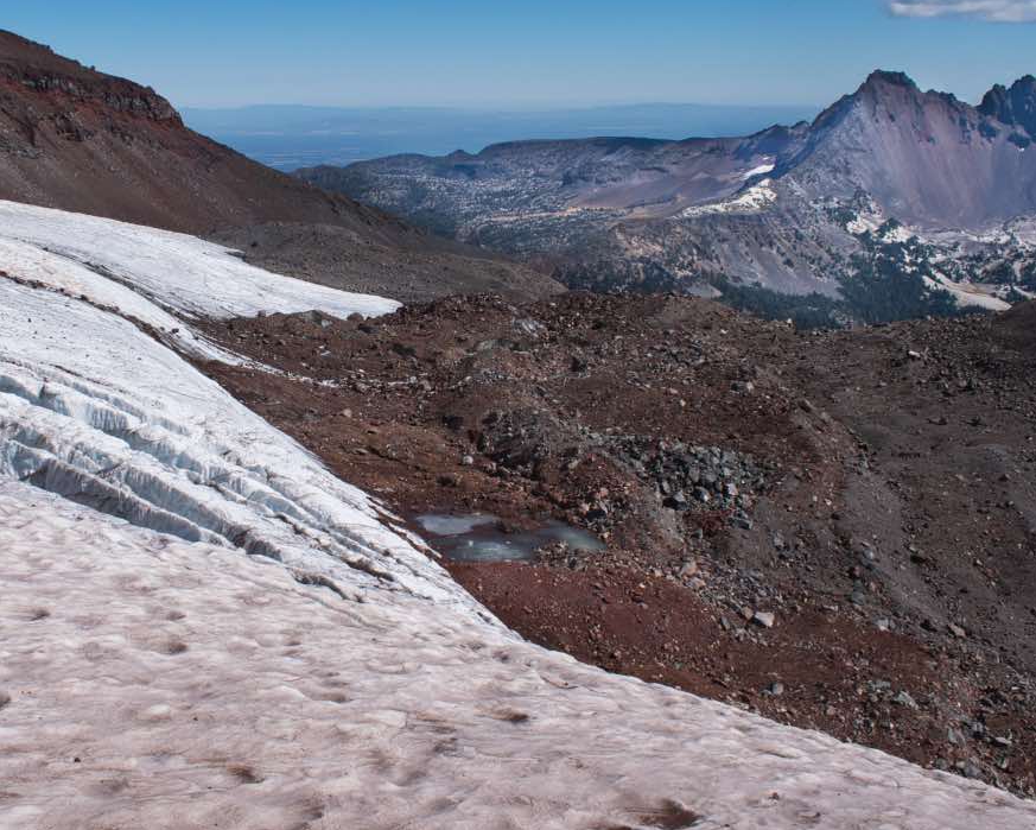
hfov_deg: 44.9
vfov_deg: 36.7
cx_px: 407
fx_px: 1247
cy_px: 359
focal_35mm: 41
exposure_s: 1/500
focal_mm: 21
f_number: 11
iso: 200
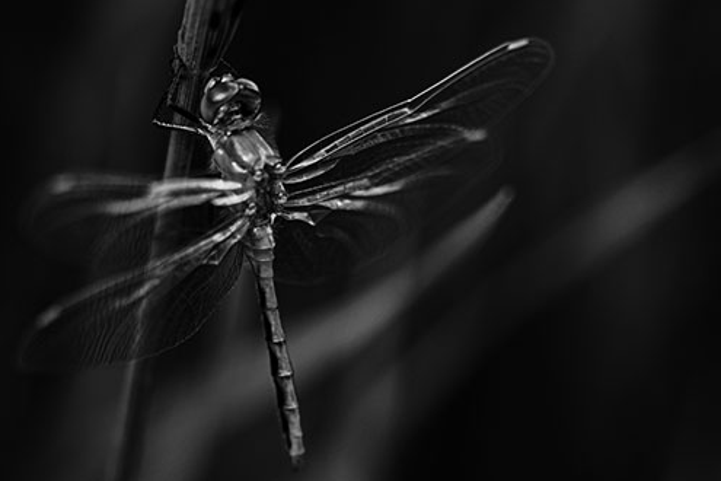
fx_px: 4246
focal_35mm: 212
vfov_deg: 6.5
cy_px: 240
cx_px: 363
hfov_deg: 9.7
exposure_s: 1/250
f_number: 6.7
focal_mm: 210
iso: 1600
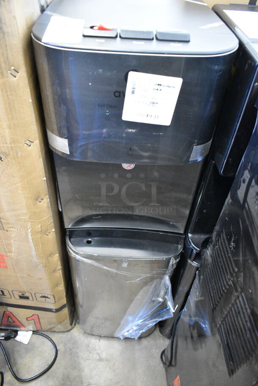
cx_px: 129
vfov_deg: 67.3
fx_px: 290
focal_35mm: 27
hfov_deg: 48.0
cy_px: 193
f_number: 3.5
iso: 6400
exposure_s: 1/50
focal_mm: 18
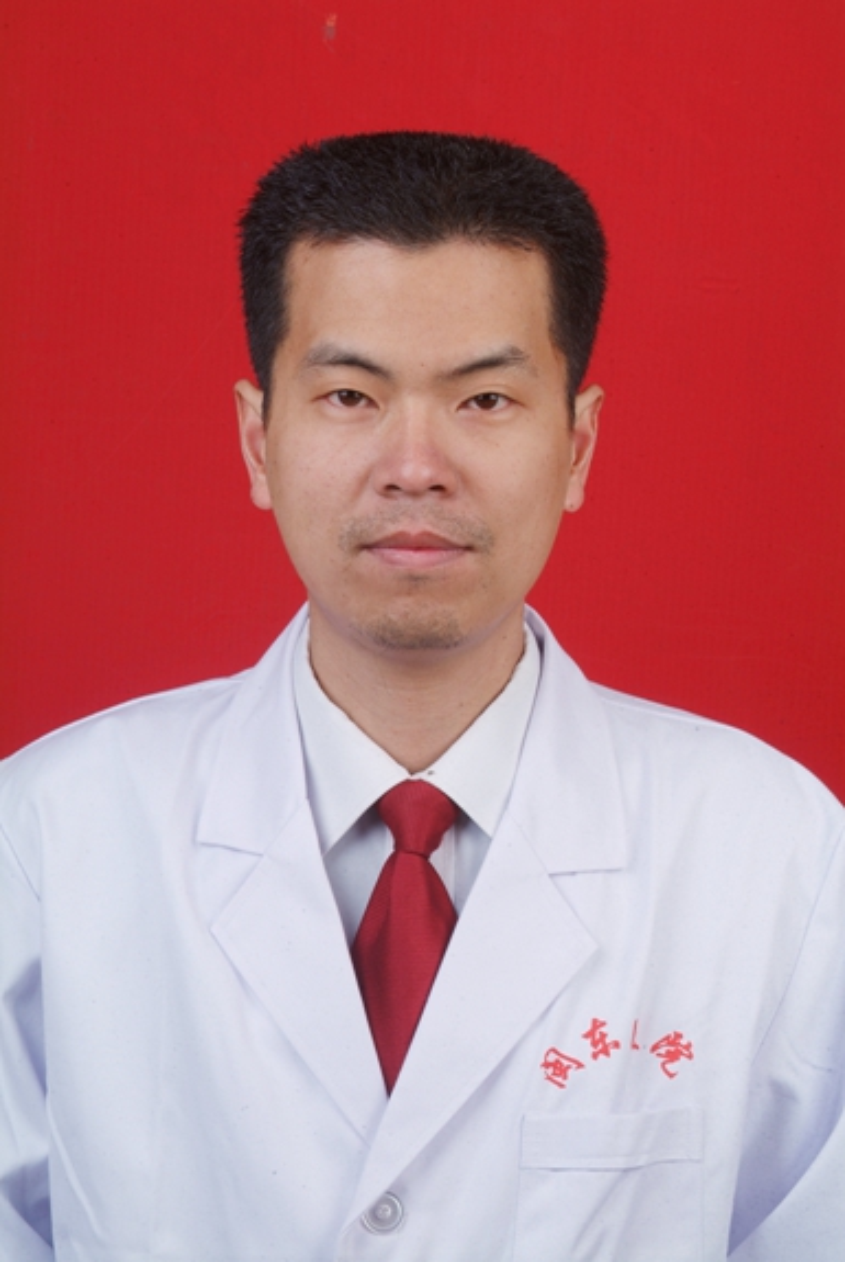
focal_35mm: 113
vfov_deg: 18.1
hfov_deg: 12.2
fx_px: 3966
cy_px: 631
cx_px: 422
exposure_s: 1/90
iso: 100
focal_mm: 75
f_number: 16
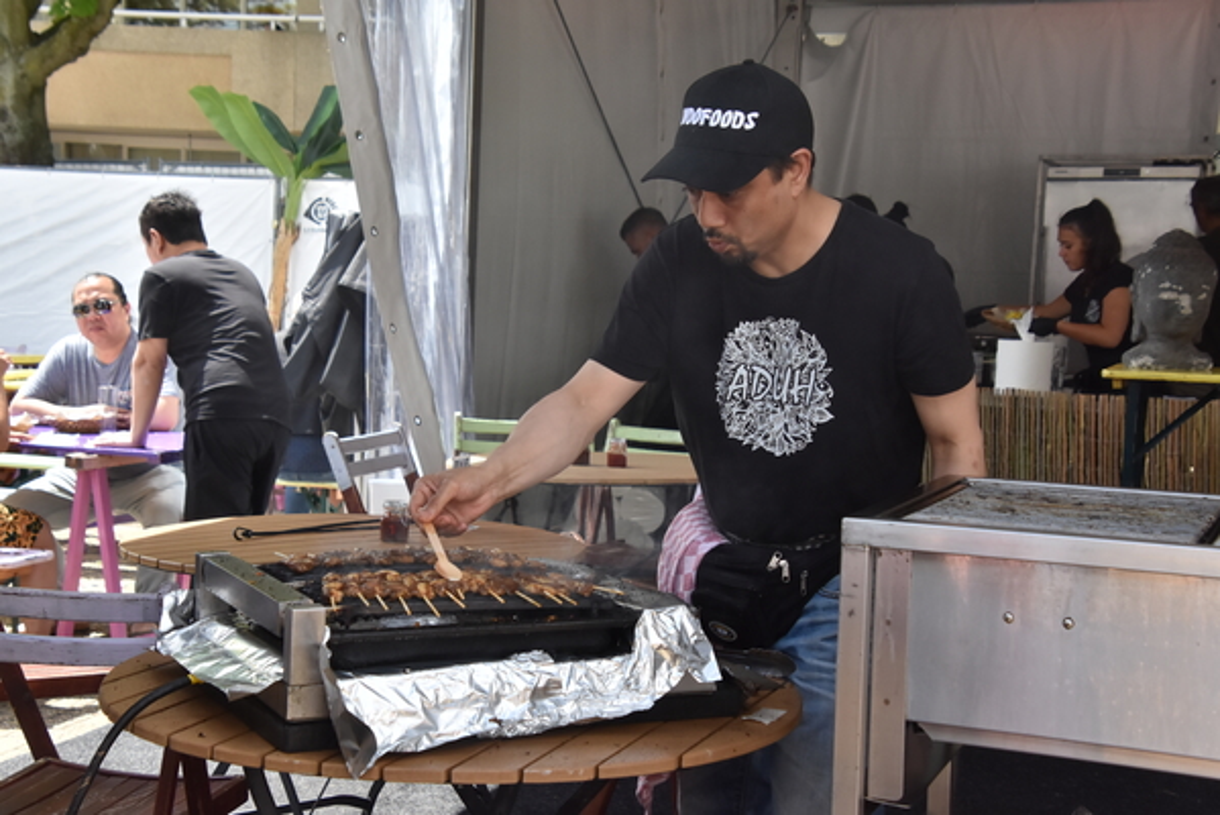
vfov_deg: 22.6
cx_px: 610
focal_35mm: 60
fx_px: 2034
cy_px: 408
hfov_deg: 33.4
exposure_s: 1/1000
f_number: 7.1
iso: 800
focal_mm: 40
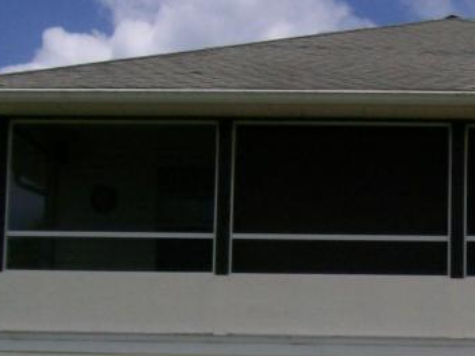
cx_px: 442
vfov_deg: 13.9
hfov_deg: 18.2
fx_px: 1455
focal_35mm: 106
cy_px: 284
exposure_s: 1/1401
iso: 80
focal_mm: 6
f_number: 4.8
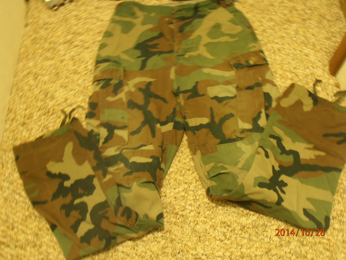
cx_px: 173
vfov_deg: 38.7
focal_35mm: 37
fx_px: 370
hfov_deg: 50.1
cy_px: 130
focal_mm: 6.61
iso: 320
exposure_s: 1/2
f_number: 3.9
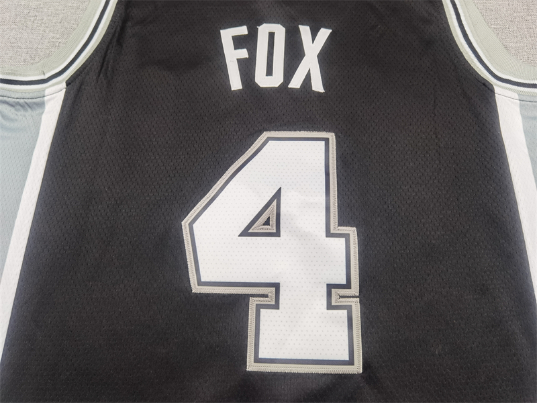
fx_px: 419
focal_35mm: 27
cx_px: 268
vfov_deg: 51.4
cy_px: 202
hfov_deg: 65.3
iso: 50
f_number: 1.9
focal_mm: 6.71
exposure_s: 1/106
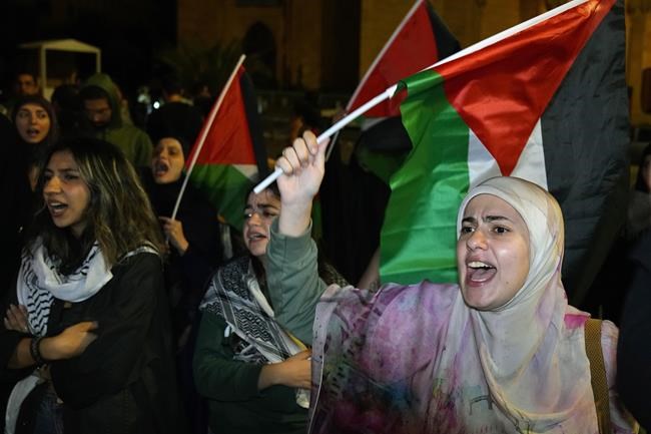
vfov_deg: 51.3
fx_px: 452
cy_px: 217
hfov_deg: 71.5
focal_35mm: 25
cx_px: 326
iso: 4000
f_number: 3.2
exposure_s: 1/125
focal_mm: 25
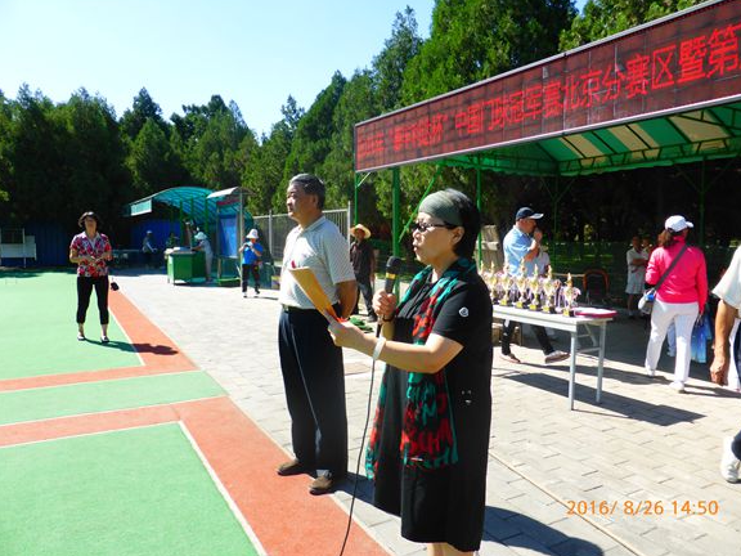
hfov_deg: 69.4
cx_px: 381
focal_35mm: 25
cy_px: 275
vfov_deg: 54.9
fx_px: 535
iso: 100
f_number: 3.3
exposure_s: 1/500
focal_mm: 4.3
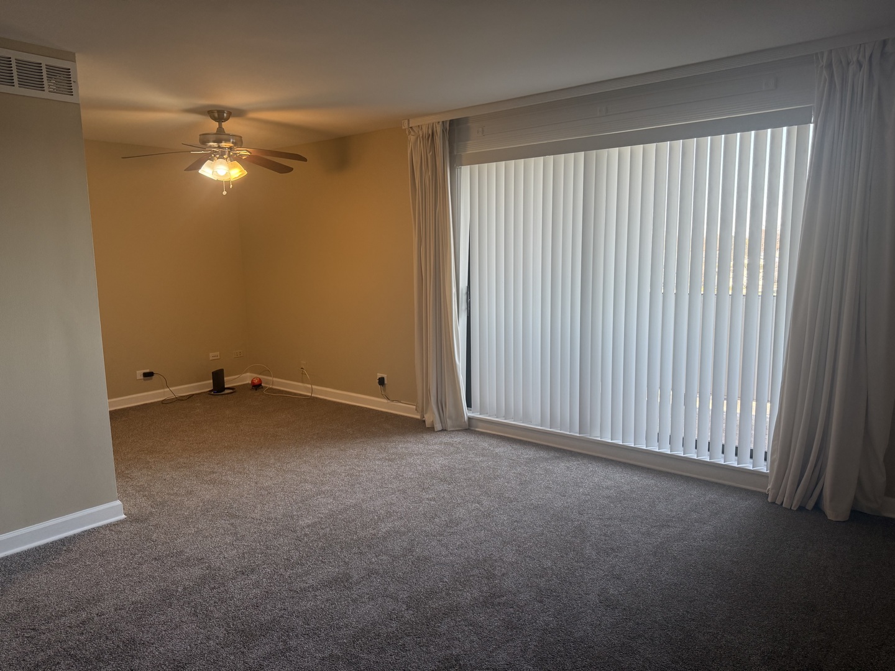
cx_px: 448
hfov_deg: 71.6
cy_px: 336
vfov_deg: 56.8
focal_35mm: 24
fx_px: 621
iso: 160
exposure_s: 1/198
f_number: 1.78
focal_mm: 6.76
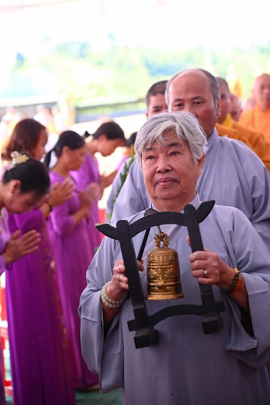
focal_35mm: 101
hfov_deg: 13.5
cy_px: 202
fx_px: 1137
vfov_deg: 20.2
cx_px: 134
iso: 1000
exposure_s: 1/250
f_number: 4.5
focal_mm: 100
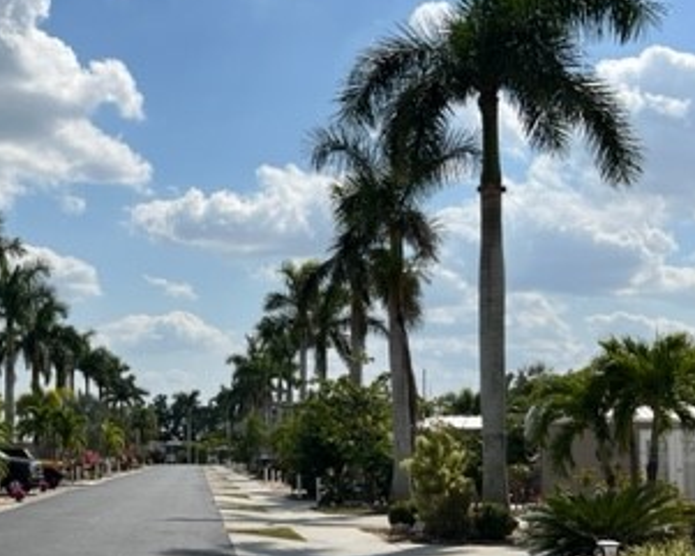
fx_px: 1111
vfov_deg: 27.8
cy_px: 406
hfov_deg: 33.0
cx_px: 74
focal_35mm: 54
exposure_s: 1/9434
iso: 50
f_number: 1.5
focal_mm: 5.7
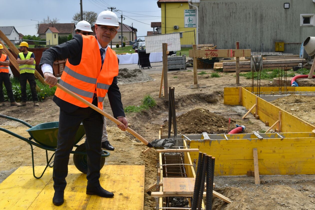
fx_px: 420
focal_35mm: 48
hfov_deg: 41.1
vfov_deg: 28.1
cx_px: 158
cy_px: 105
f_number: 9
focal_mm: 32
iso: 100
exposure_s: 1/320
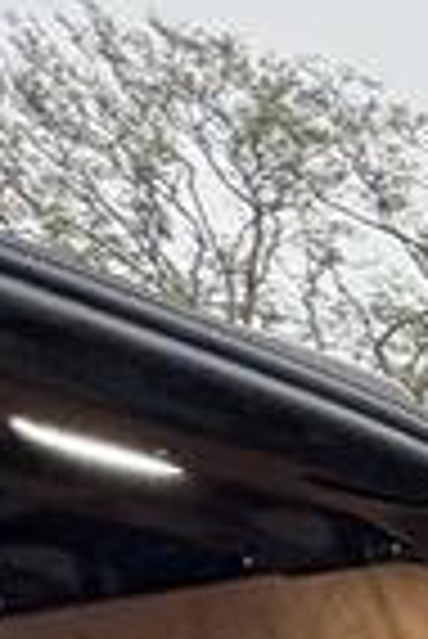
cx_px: 1680
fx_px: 1637
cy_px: 1242
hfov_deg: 8.3
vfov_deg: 17.0
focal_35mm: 92
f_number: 2.2
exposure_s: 1/99
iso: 200
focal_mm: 2.22
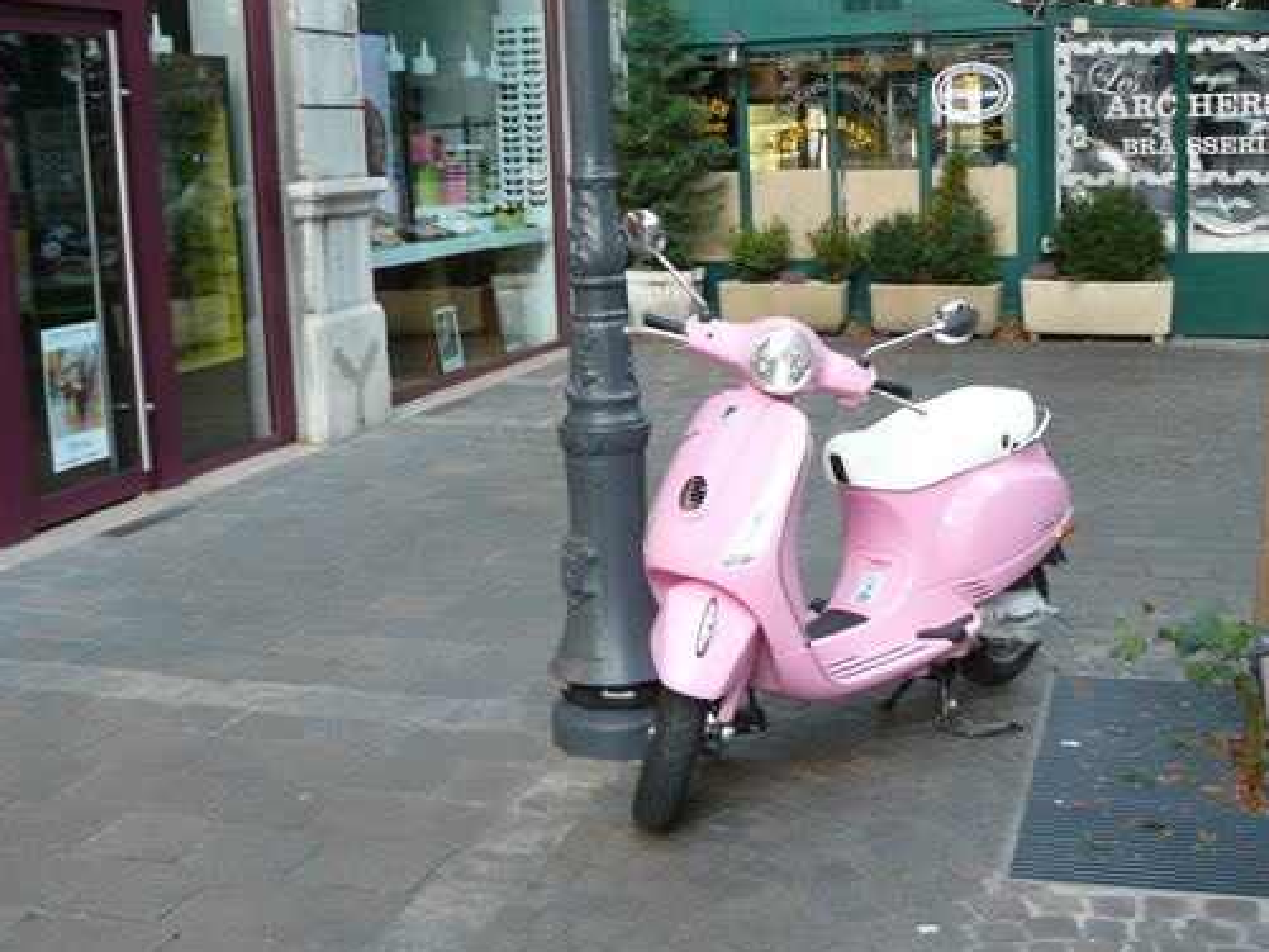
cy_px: 435
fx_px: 1687
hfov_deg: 41.2
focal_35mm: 46
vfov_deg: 31.5
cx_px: 709
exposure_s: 1/25
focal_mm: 6
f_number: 2.8
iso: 200
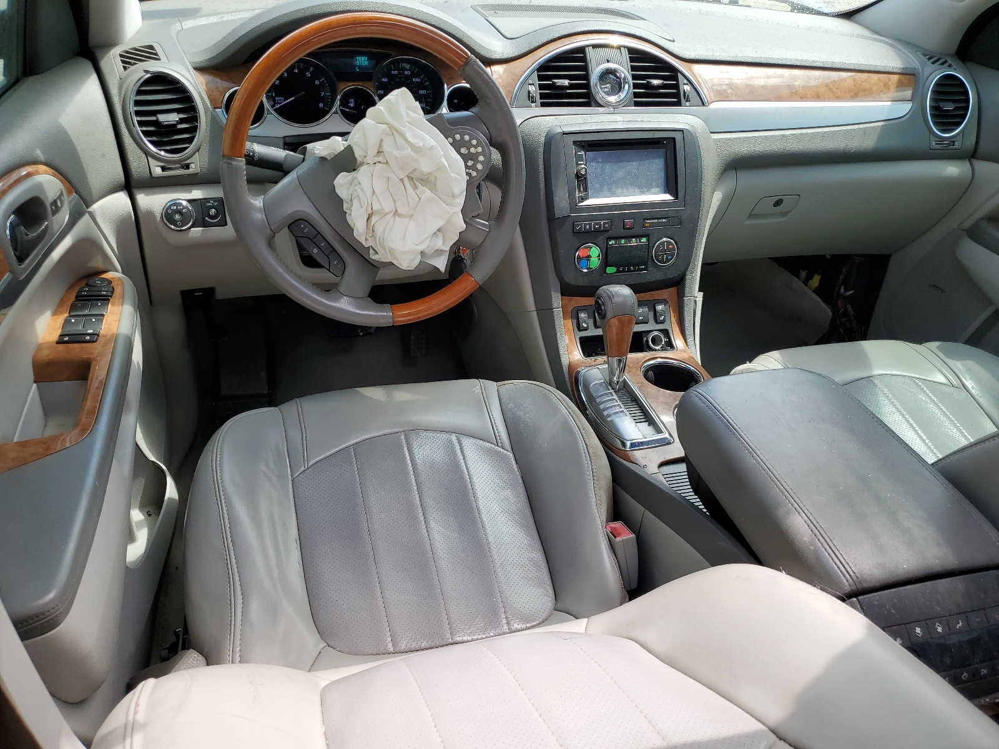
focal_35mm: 26
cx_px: 500
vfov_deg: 53.1
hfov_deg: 67.3
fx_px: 750
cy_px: 374
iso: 50
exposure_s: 1/500
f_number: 1.5
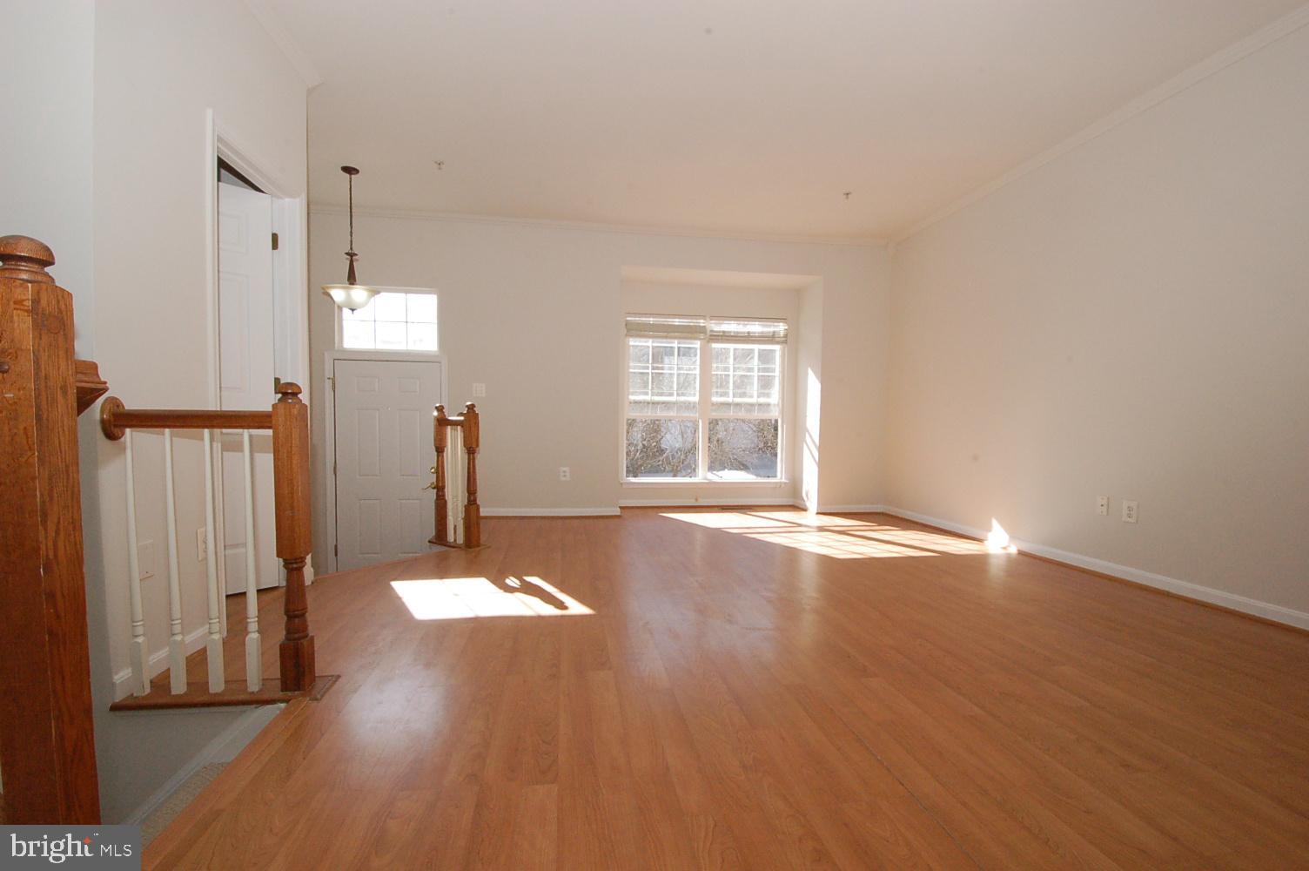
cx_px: 654
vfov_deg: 77.2
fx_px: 545
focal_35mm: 15
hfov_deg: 100.4
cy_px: 436
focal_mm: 10
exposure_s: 1/125
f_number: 16
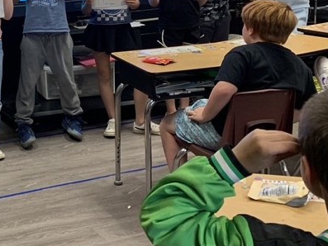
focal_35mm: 67
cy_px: 7
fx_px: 635
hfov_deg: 26.1
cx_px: -58
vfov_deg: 21.3
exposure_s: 1/60
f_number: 1.8
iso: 160
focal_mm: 4.25
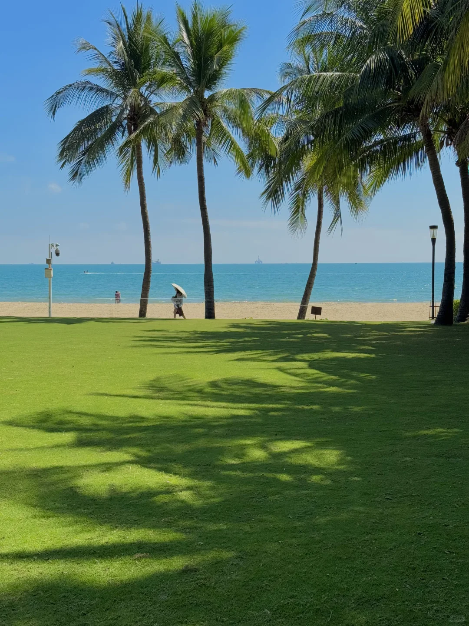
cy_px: 313
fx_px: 867
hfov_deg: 30.3
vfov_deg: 39.7
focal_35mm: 48
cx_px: 234
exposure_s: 1/5848
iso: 64
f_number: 1.78
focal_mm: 6.76
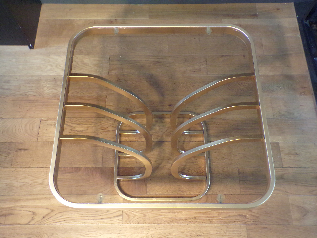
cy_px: 119
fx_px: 293
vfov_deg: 44.2
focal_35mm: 32
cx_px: 158
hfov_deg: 56.8
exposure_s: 1/17
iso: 511
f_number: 3.2
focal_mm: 5.8
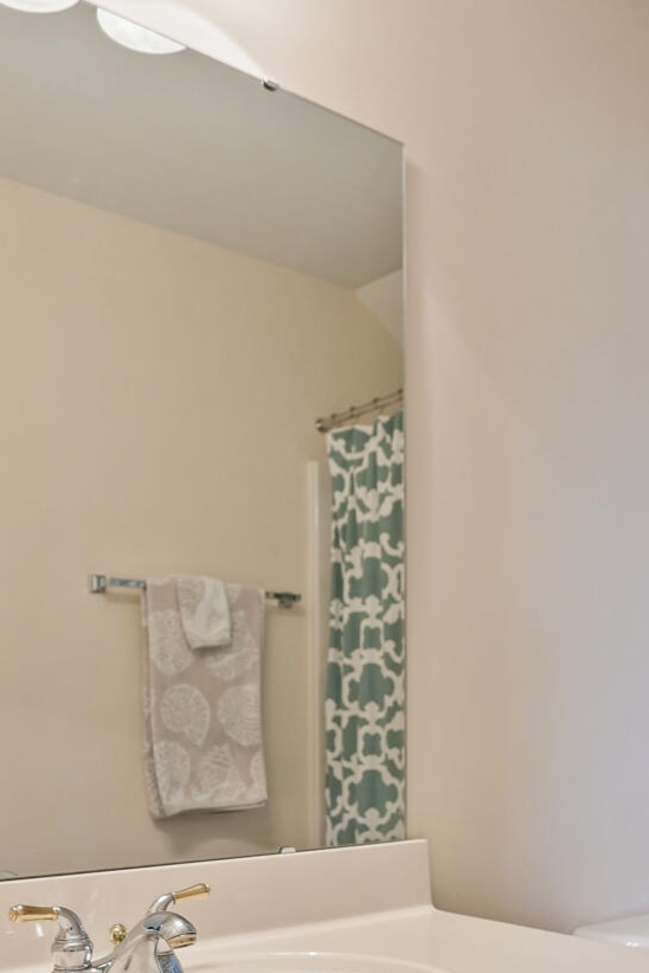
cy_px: 731
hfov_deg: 34.2
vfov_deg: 47.7
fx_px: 1054
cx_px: 356
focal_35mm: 39
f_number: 4
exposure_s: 1/20
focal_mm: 16
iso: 1250
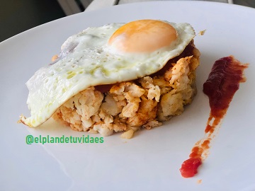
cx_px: 128
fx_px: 420
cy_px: 96
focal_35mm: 57
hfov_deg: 33.8
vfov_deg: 25.7
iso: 40
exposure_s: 1/30
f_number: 2.8
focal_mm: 6.6
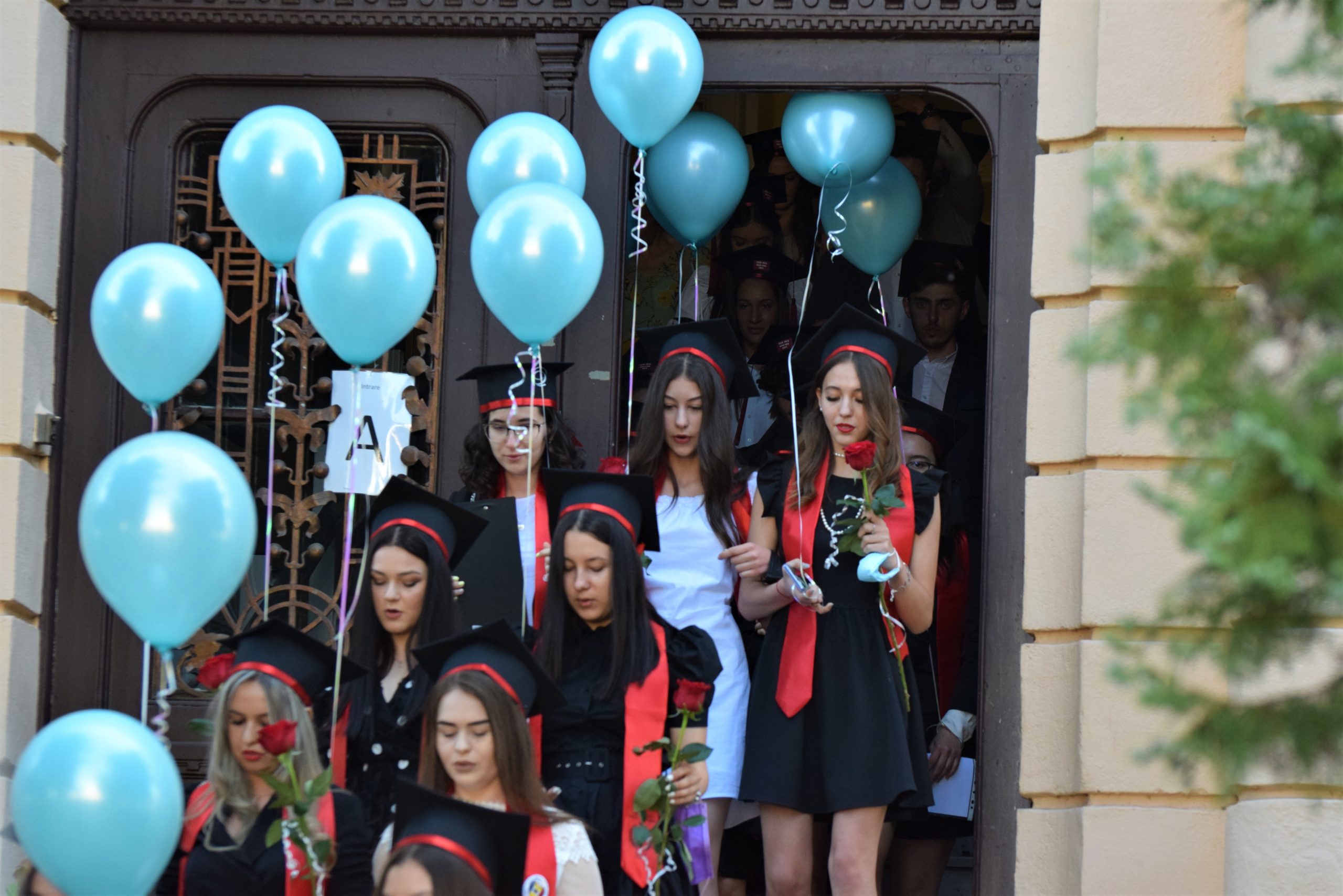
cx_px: 672
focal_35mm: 150
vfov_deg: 9.1
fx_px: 5596
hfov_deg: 13.7
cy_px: 448
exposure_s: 1/500
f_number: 4.5
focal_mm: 100
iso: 1250
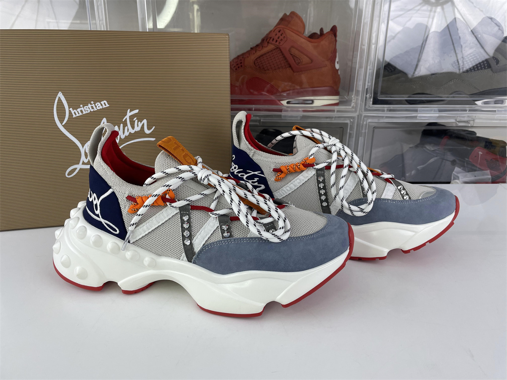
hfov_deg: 67.3
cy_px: 190
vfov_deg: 53.1
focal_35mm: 26
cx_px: 254
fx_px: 381
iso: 32
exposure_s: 1/248
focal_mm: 4.2
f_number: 1.6
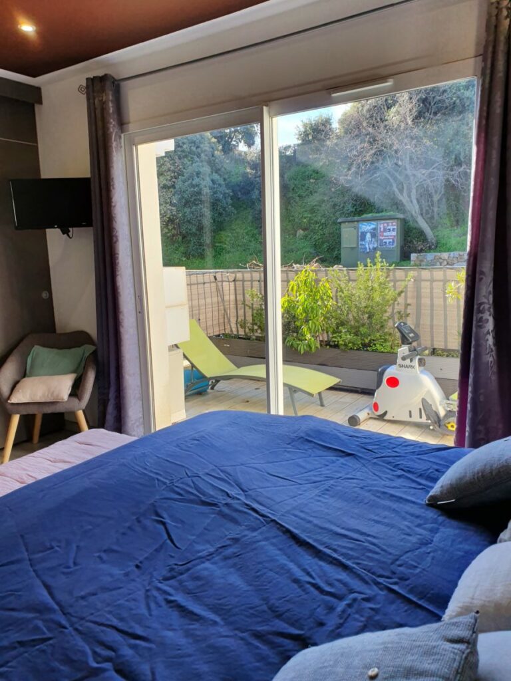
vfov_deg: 67.3
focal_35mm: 26
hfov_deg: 53.1
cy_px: 340
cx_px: 256
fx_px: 512
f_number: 2.4
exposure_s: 1/222
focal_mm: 4.32
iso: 50
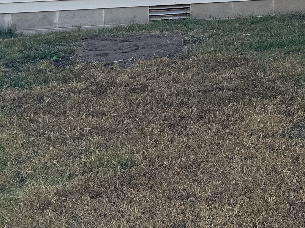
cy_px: -112
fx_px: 855
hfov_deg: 16.3
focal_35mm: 97
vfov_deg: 14.3
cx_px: 580
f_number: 1.78
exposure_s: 1/615
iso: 80
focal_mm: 6.76
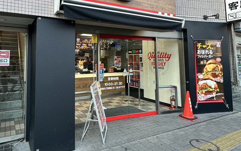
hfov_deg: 71.1
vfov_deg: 48.3
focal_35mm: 25
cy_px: 48
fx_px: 164
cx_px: 88
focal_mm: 2.22
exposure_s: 1/99
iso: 64
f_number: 2.2
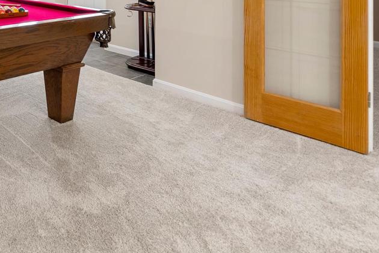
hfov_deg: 45.5
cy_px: -12
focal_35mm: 32
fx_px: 337
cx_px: -29
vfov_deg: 36.1
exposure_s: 1/3
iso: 100
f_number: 4
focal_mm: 14
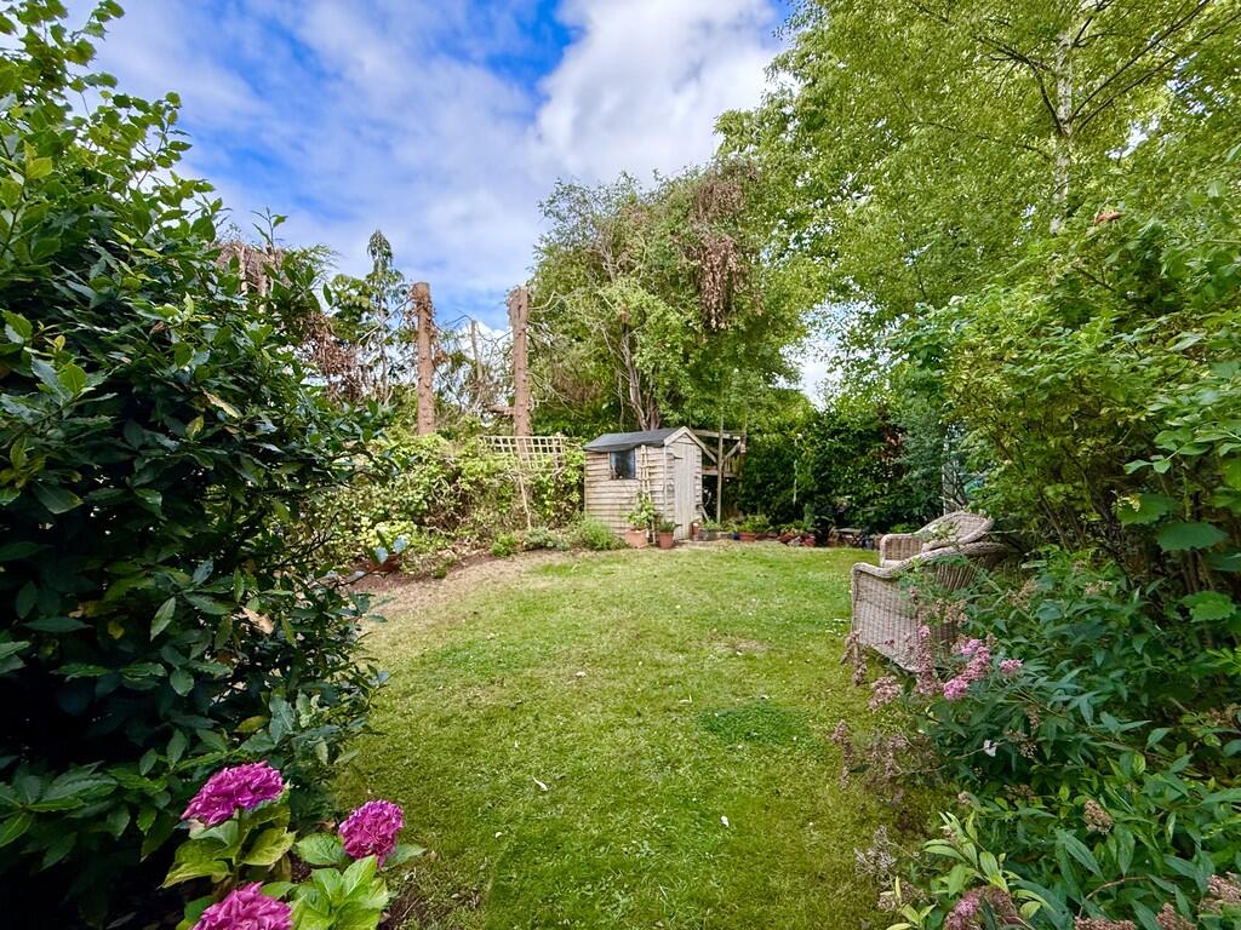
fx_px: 502
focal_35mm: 14
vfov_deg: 85.7
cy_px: 465
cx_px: 620
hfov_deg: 102.1
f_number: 2.2
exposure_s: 1/876
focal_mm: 2.22
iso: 64
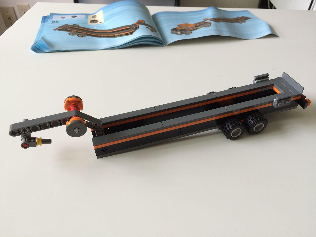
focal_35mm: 29
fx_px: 265
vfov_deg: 48.2
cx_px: 158
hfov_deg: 61.7
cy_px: 118
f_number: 2.2
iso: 64
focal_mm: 4.15
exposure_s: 1/30
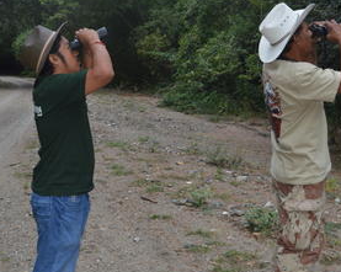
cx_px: 130
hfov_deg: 30.9
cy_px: 160
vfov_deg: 24.9
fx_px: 615
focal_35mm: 61
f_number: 8
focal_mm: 24
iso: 400
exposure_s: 1/125
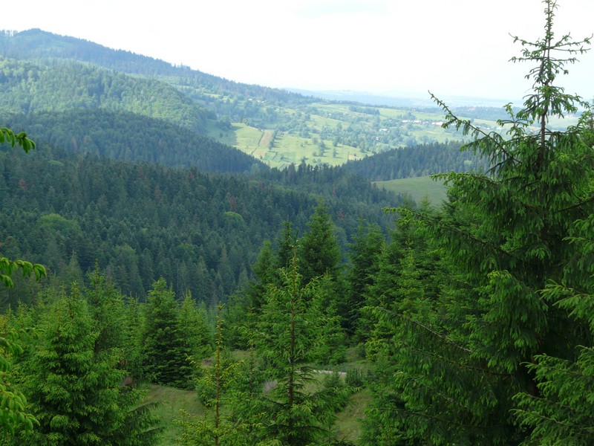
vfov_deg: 15.7
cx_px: 297
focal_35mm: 94
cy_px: 223
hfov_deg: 20.9
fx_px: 1613
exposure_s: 1/200
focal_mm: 15.4
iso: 100
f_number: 4.5
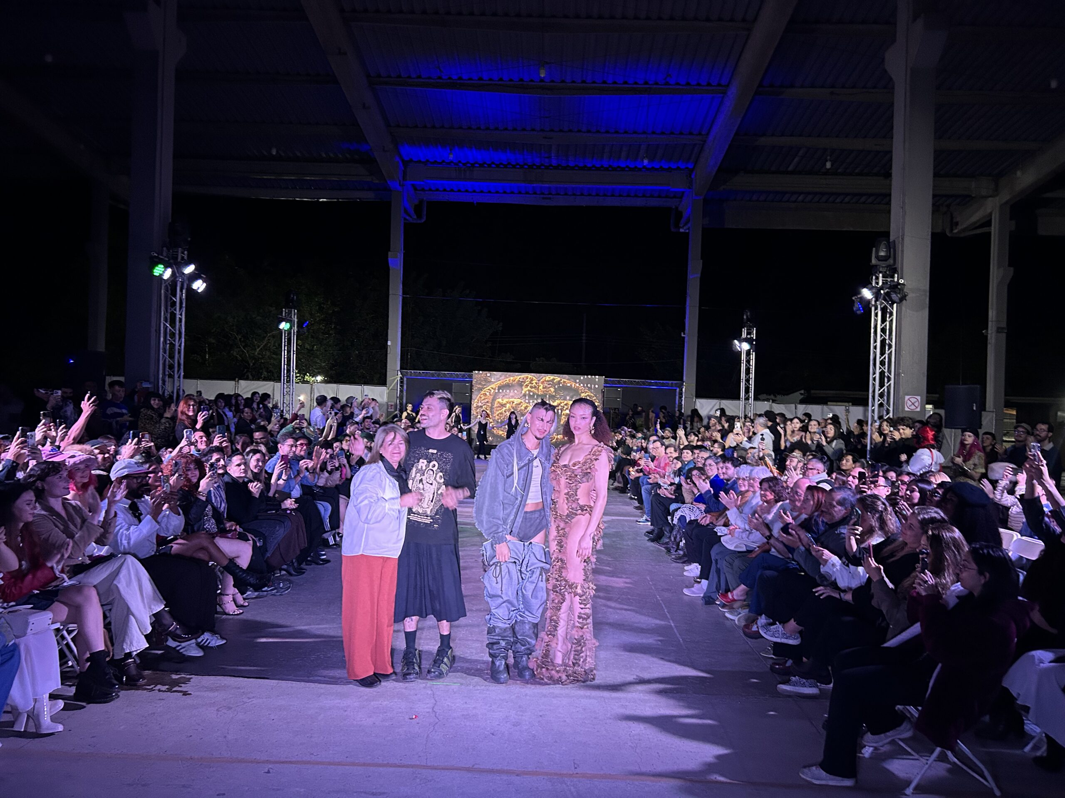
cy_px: 399
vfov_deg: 53.1
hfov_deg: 67.3
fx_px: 800
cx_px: 532
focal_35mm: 26
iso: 250
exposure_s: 1/56
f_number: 1.5
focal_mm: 5.7
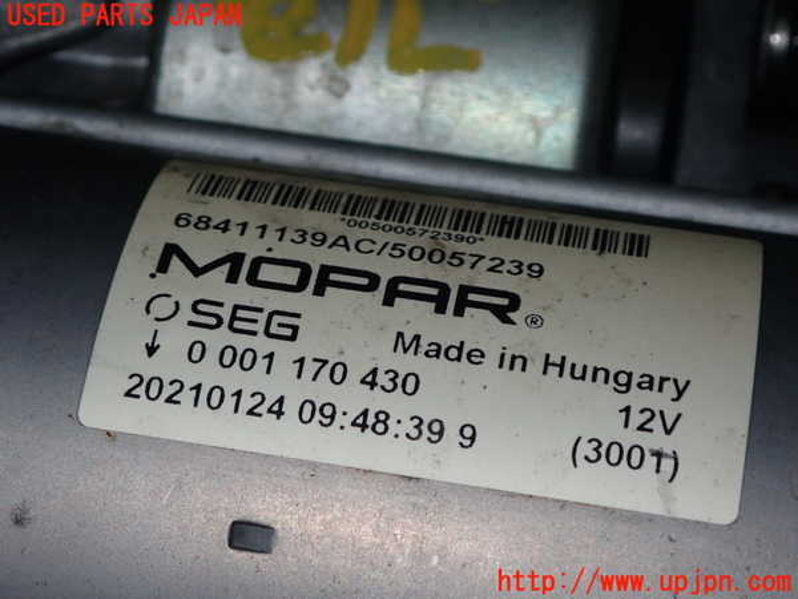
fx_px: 2305
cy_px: 300
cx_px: 399
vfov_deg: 14.8
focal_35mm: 100
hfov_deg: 19.6
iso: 200
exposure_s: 1/100
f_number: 14
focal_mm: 18
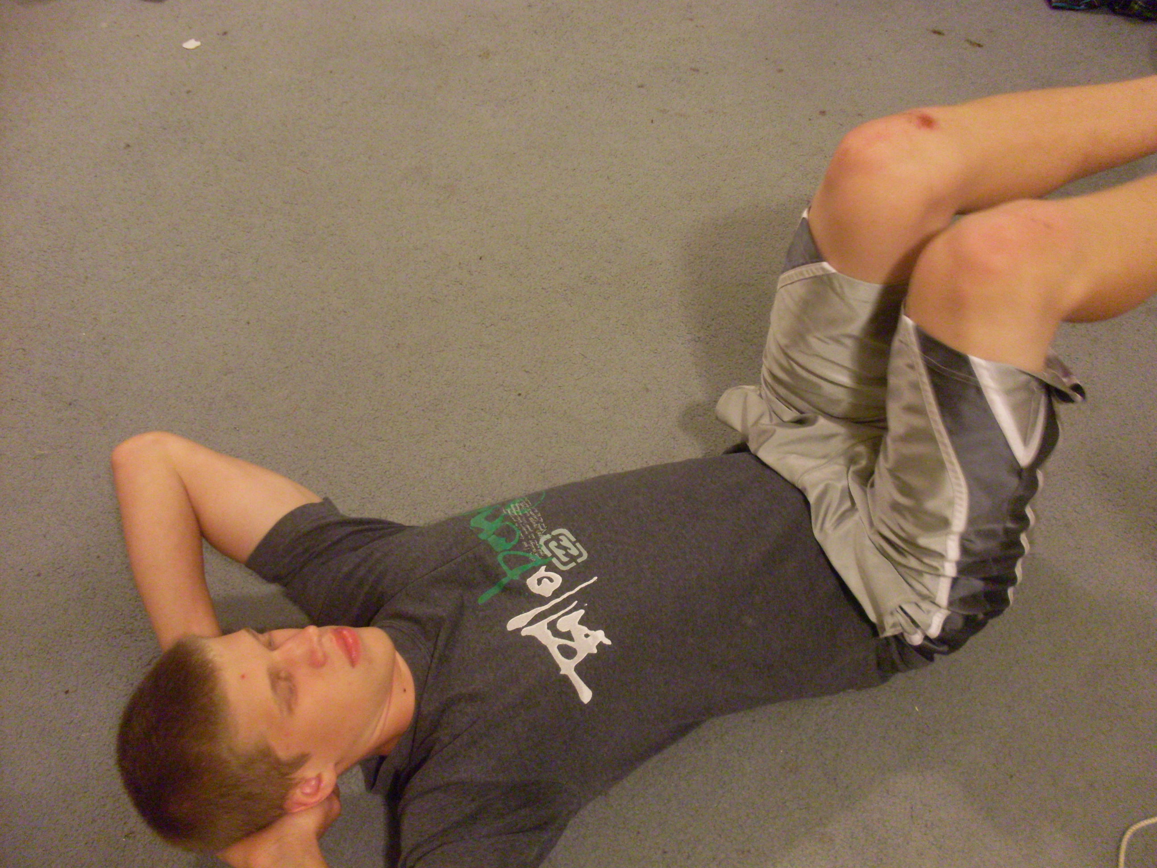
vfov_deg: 37.7
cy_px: 434
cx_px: 578
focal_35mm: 38
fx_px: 1270
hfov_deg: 49.0
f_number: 2.8
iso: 200
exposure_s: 1/4
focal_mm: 6.3
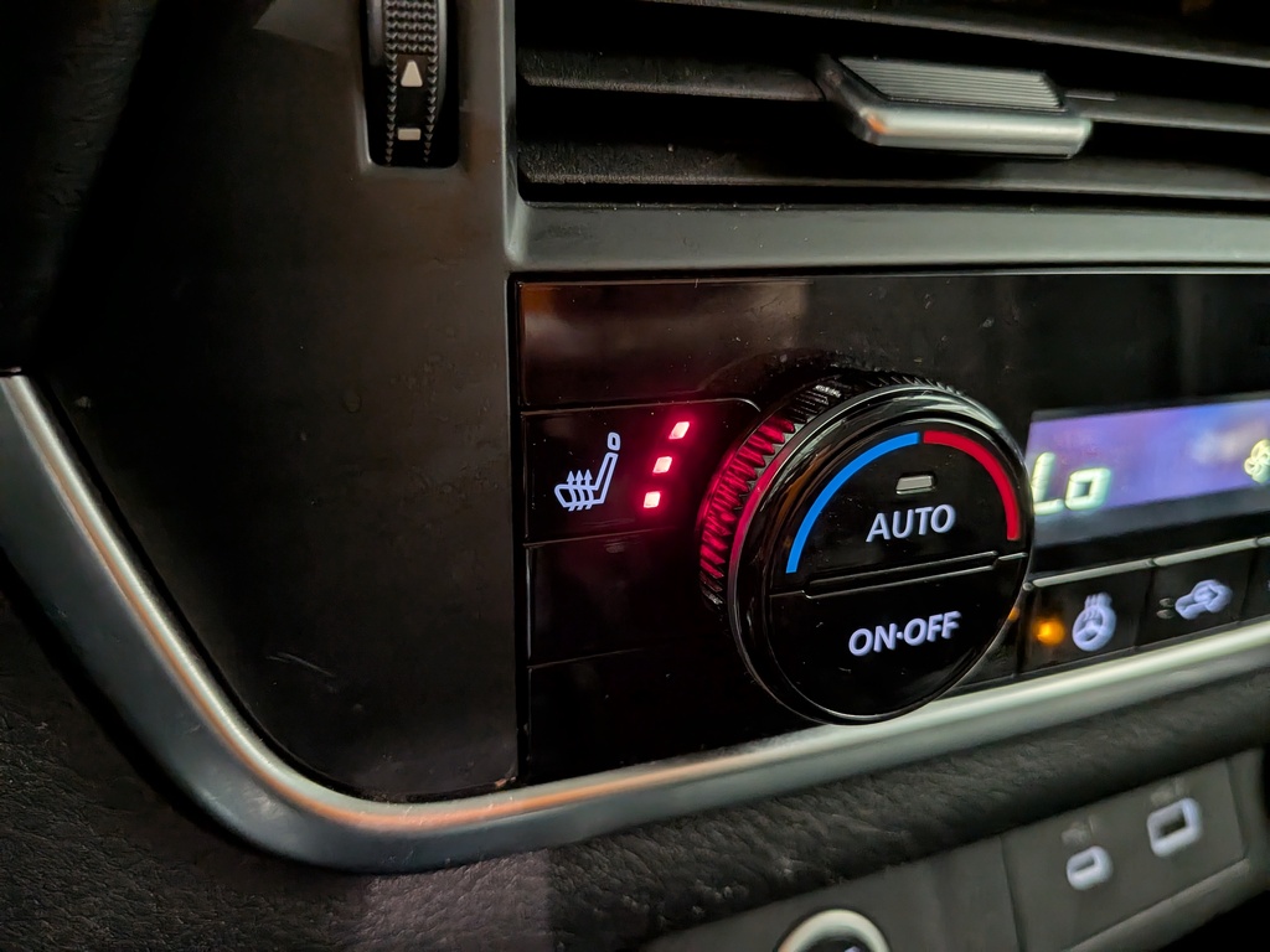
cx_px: 635
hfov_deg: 71.6
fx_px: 881
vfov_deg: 56.8
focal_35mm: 24
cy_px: 476
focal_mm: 4.53
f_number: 1.7
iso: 53
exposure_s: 1/24.2
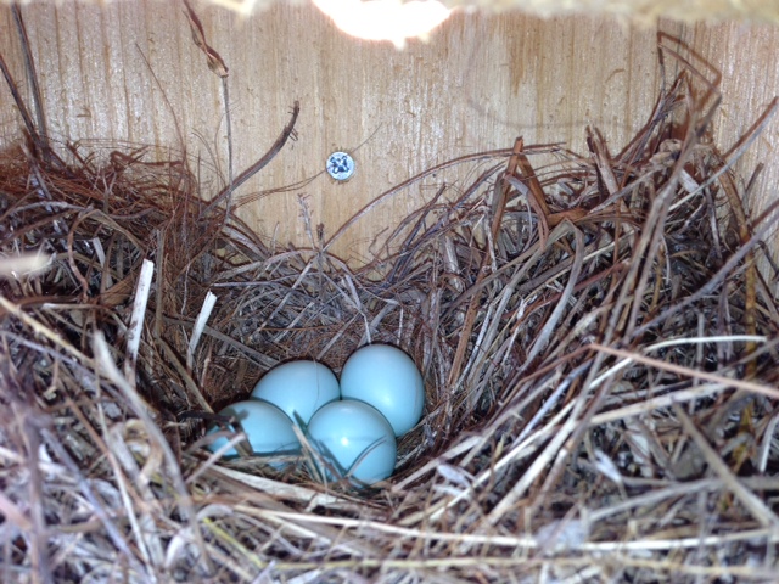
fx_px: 743
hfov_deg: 55.4
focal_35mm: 33
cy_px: 292
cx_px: 390
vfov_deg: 42.9
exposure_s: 1/177
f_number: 2.4
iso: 50
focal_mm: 4.13
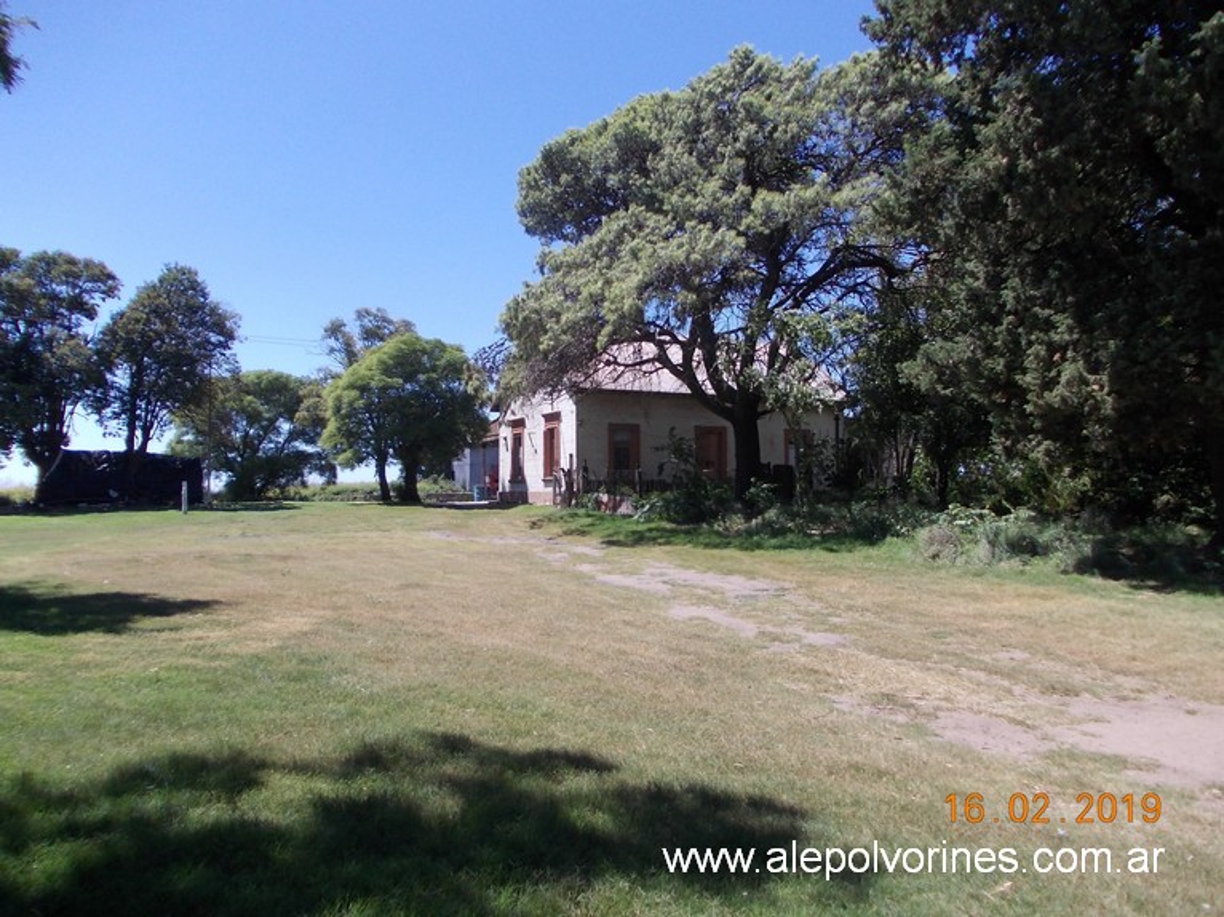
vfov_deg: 49.7
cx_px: 612
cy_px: 458
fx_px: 990
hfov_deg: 63.5
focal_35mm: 28
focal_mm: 4
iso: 80
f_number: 5.4
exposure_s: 1/250
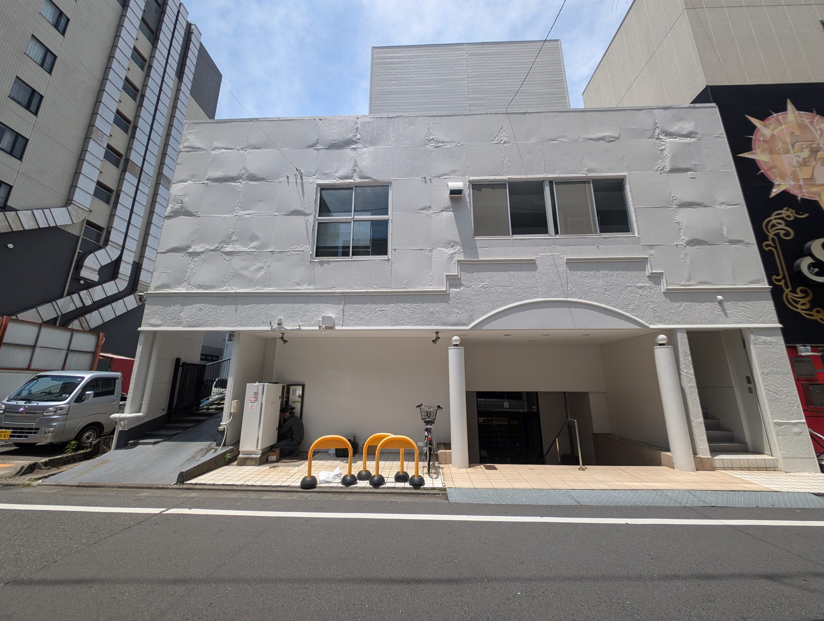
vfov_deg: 94.6
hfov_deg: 110.5
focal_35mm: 12
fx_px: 286
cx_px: 412
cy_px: 310
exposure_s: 1/1656
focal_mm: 2.23
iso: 40
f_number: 1.95
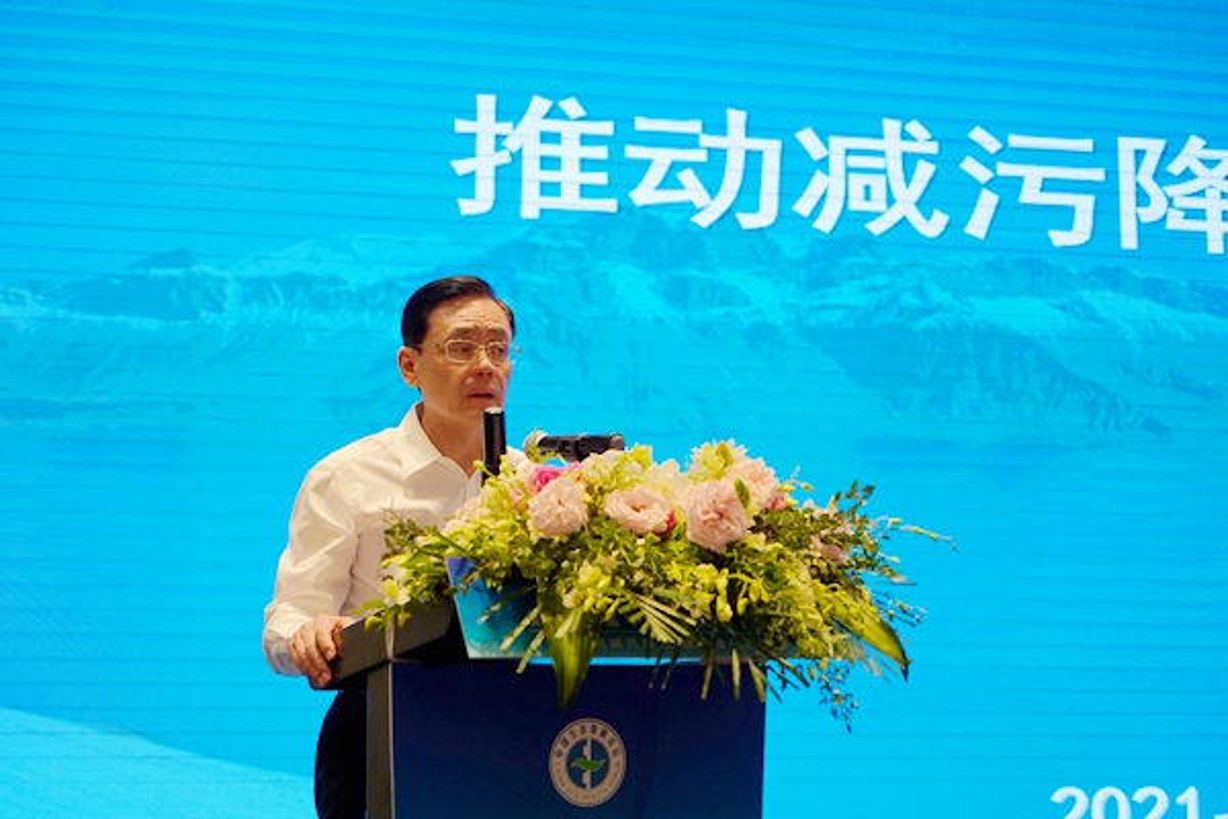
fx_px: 1910
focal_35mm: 56
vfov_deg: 24.2
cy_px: 410
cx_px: 614
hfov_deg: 35.6
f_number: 4
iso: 1600
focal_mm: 56
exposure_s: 1/160
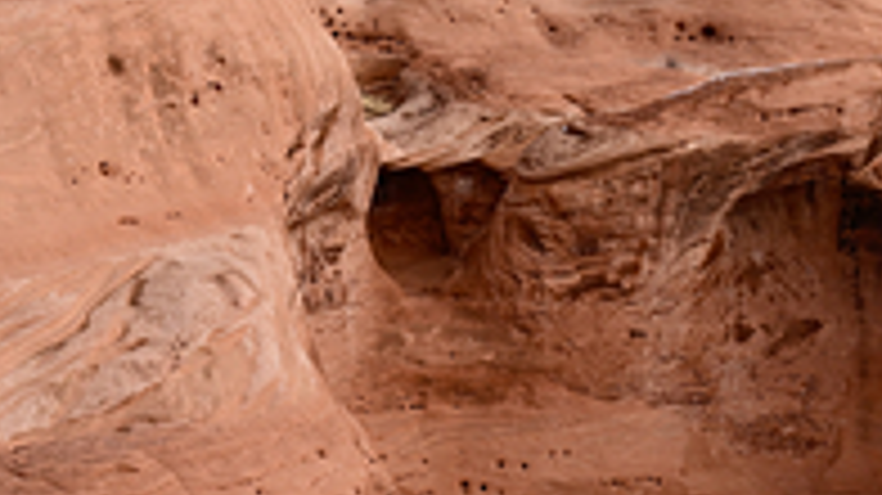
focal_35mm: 196
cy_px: 495
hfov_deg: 11.0
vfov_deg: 6.2
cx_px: 364
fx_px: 4581
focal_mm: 61
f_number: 6
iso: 125
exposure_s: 1/125
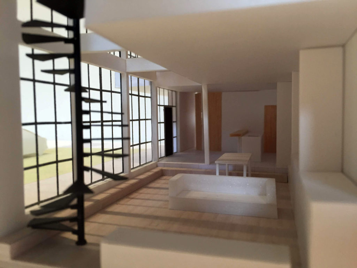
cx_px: 178
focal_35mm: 29
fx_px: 299
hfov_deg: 61.7
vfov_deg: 48.2
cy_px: 134
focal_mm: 4.15
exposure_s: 1/30
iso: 40
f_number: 2.2
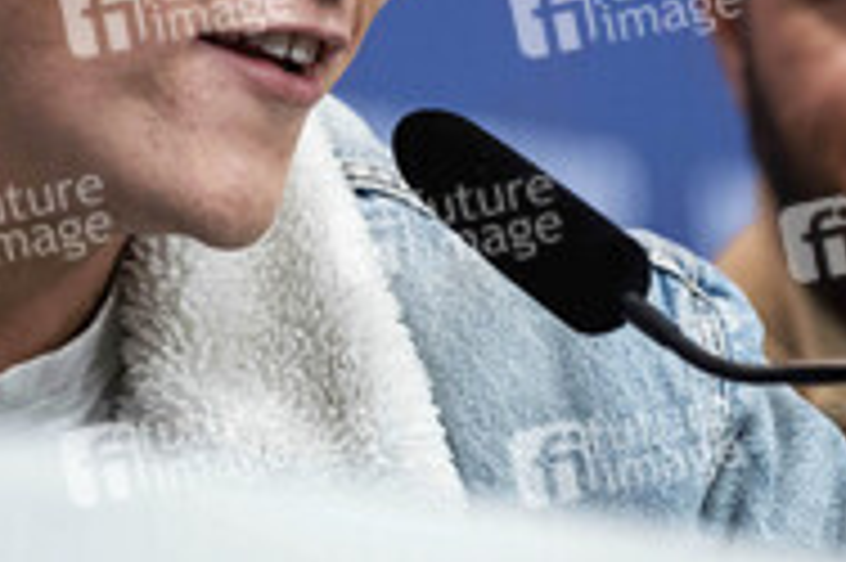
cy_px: -108
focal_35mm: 504
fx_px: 11833
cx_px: 506
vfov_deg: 2.7
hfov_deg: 4.1
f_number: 2.8
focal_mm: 140
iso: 1250
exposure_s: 1/340
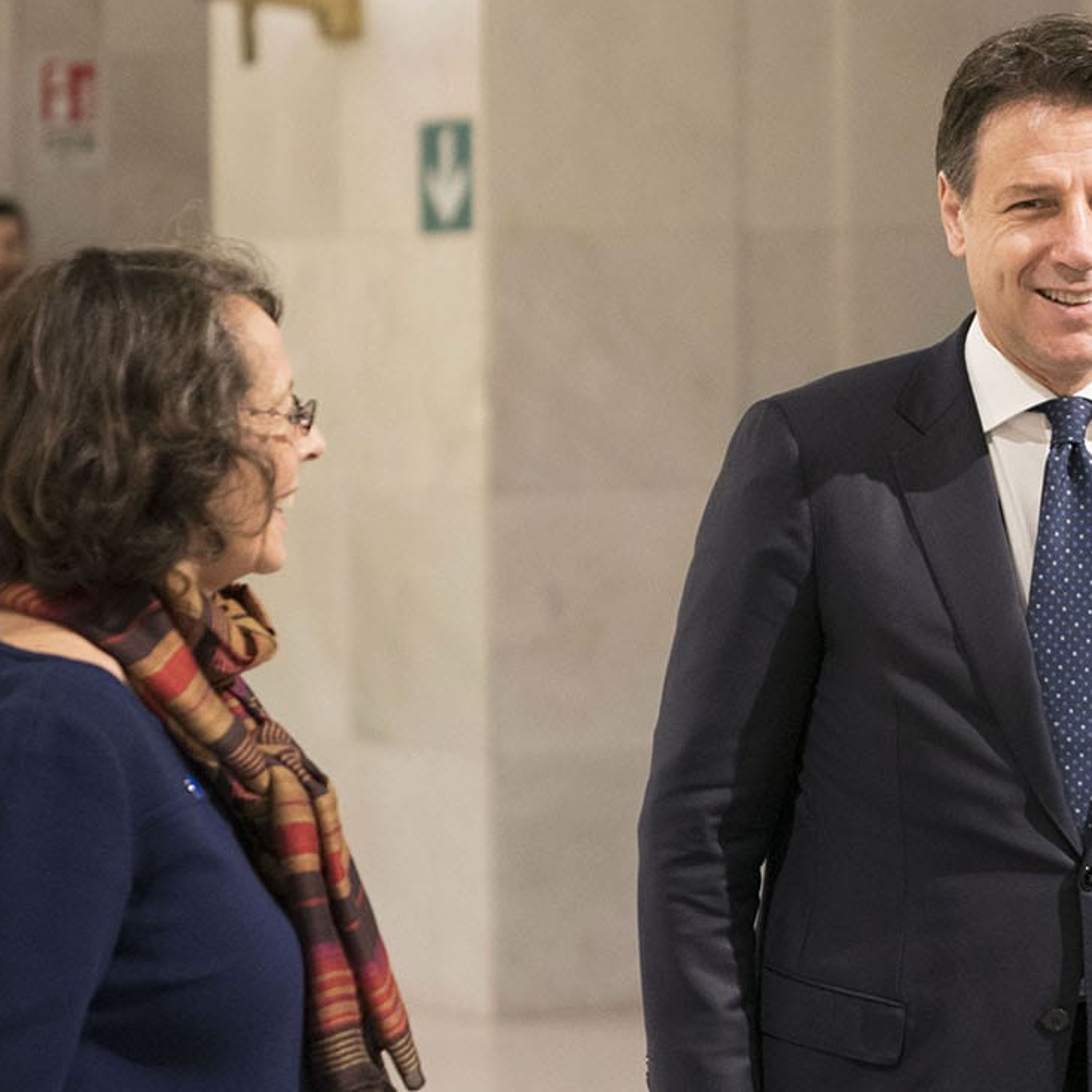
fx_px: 5496
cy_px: 713
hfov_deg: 11.2
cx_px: 1059
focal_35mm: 154
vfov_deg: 11.3
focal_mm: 70
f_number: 2.8
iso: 3200
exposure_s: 1/250
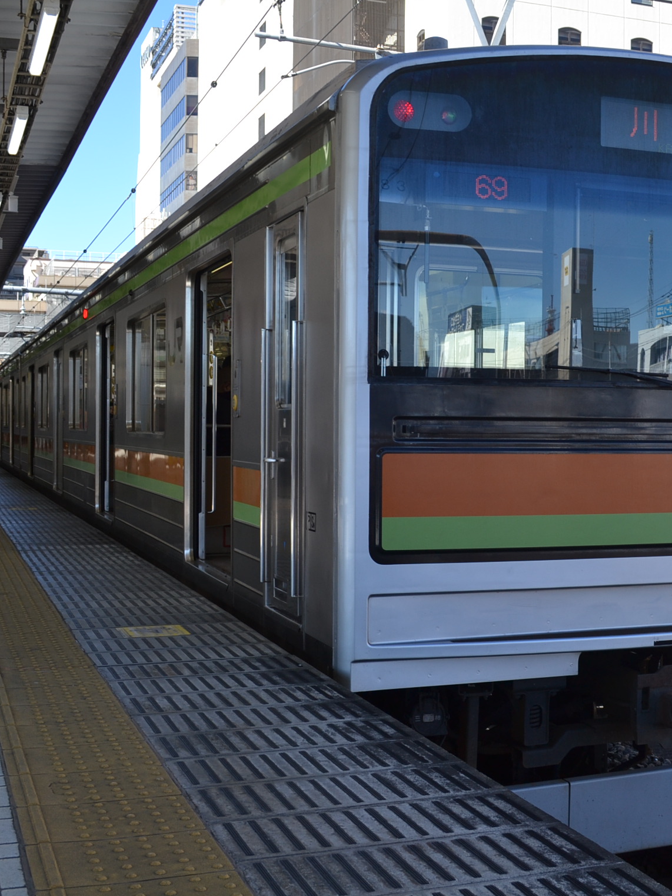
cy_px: 448
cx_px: 490
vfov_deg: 39.7
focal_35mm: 48
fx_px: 1243
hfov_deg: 29.9
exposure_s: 1/160
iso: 100
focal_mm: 22
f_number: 6.3
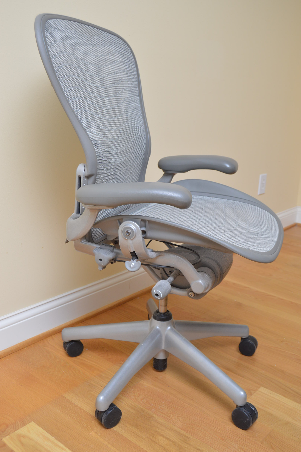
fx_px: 452
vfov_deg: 53.2
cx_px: 150
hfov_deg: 36.8
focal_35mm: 36
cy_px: 226
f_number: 5
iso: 400
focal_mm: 24
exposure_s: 1/80
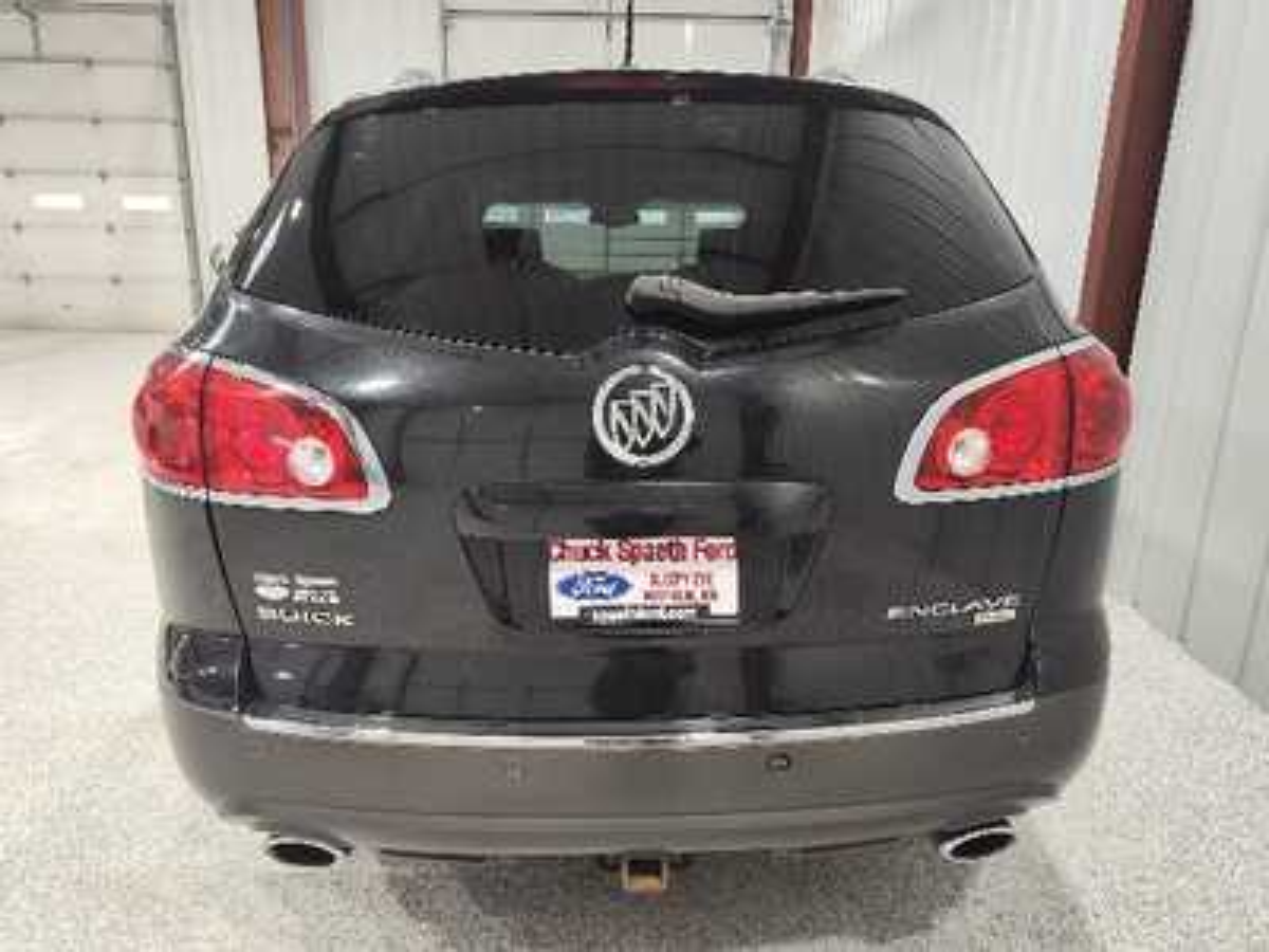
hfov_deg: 73.9
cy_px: 476
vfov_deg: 58.9
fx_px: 843
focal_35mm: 23
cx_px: 634
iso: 163
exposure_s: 1/120
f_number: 1.8
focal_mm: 5.56
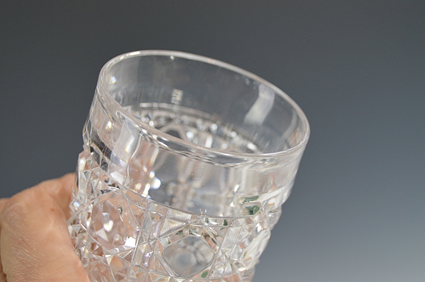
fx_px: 849
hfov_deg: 28.1
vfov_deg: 18.9
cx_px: 212
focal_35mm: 72
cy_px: 141
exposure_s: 1/60
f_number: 5.3
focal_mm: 48
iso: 640
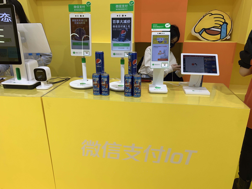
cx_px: 126
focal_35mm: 26
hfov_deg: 67.3
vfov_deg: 53.1
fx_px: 189
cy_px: 94
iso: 25
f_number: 1.8
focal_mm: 4.25
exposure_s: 1/149
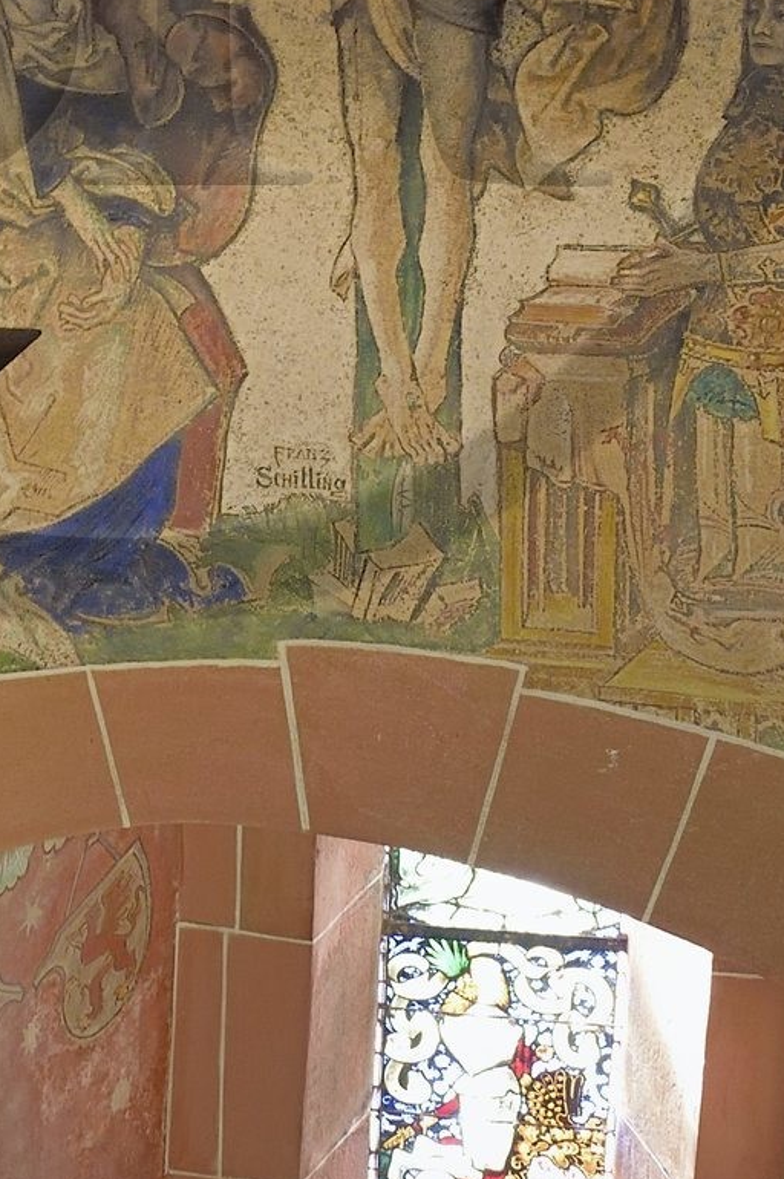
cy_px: -94
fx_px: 2454
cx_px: 113
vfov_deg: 25.2
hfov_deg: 17.9
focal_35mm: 75
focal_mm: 24
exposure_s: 1/6
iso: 1600
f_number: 8
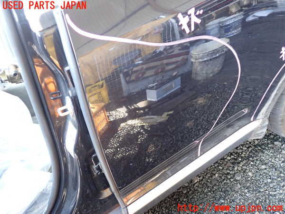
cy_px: 107
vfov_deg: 46.8
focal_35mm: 30
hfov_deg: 60.0
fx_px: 247
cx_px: 142
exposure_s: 1/30
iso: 320
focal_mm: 5.4
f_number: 2.3
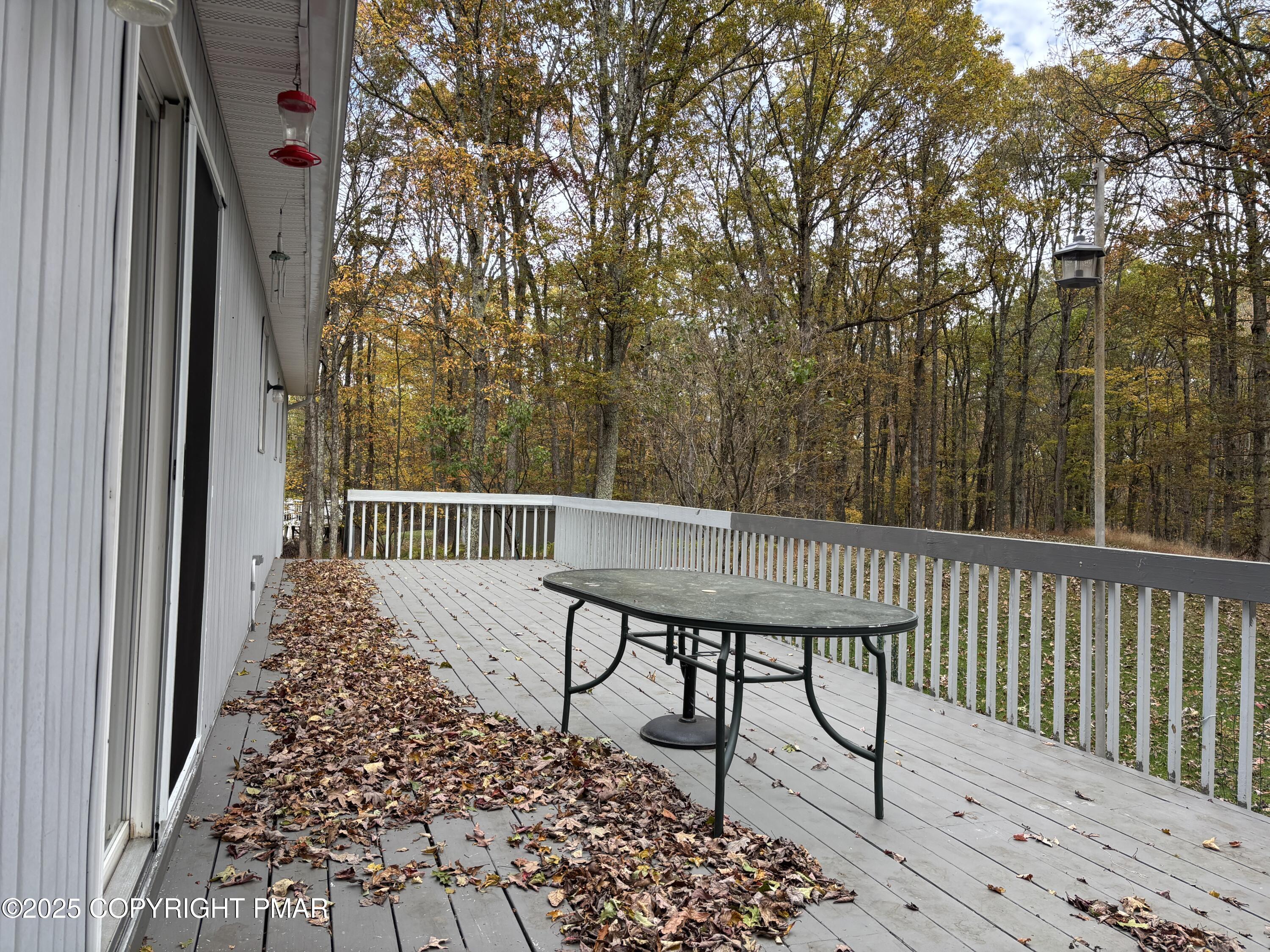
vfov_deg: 53.1
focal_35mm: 26
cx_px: 635
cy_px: 476
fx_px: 954
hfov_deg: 67.3
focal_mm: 5.96
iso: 50
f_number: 1.6
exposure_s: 1/425
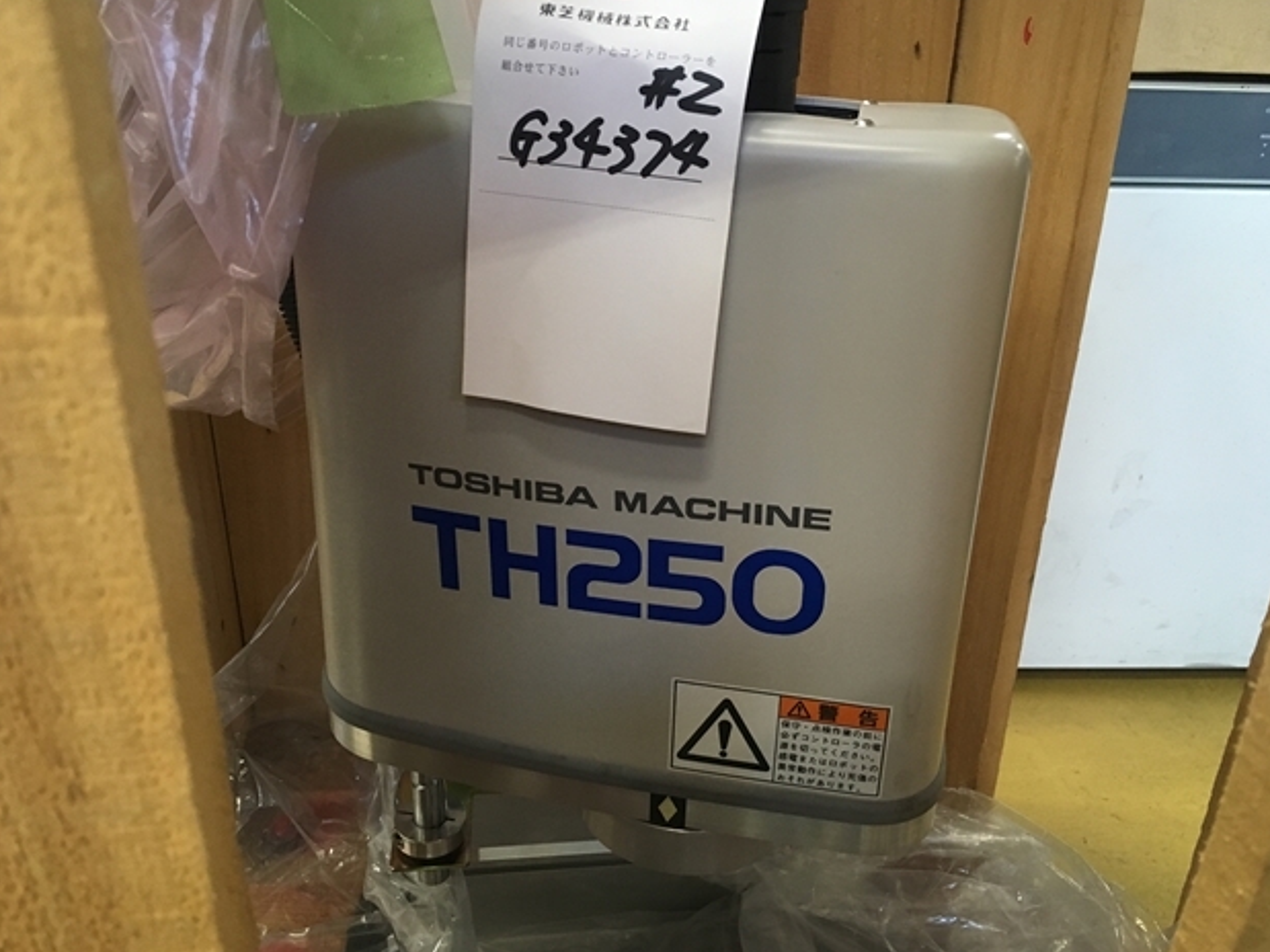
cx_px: 642
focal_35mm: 30
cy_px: 466
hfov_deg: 60.0
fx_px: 1100
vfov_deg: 46.8
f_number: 2.2
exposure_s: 1/30
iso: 160
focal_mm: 4.15
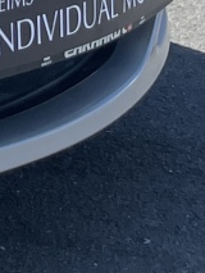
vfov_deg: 7.4
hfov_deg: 5.2
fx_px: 1925
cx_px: -688
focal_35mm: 244
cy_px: -446
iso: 32
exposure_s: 1/1715
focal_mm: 4.2
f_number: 1.6
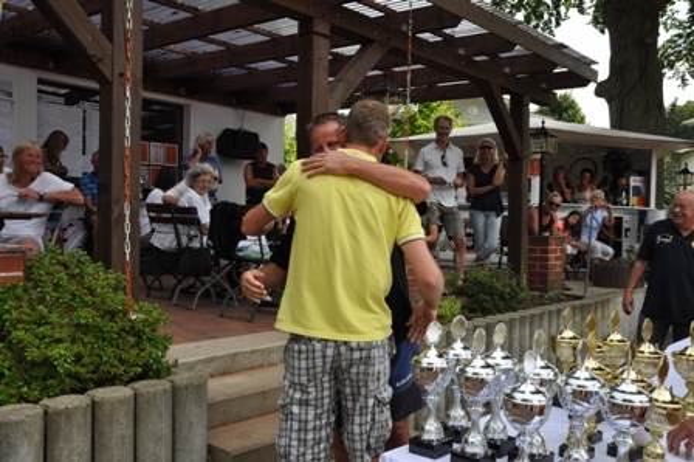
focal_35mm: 33
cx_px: 347
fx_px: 636
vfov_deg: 39.9
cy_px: 231
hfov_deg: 57.3
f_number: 5
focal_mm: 22
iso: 400
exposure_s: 1/1250
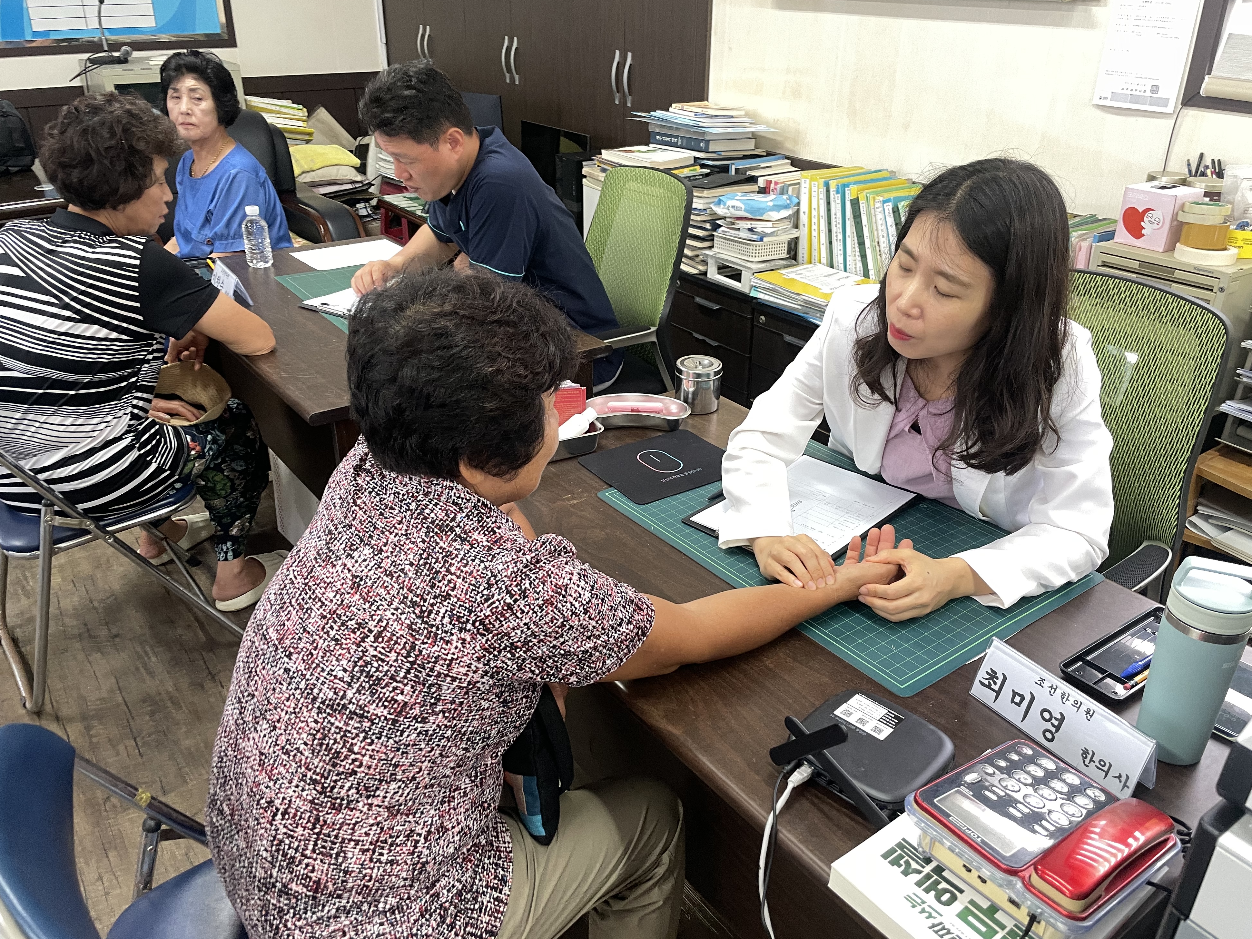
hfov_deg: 65.3
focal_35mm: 27
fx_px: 977
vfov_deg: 51.4
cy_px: 468
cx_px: 618
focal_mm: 4.2
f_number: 1.6
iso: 160
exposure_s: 1/60
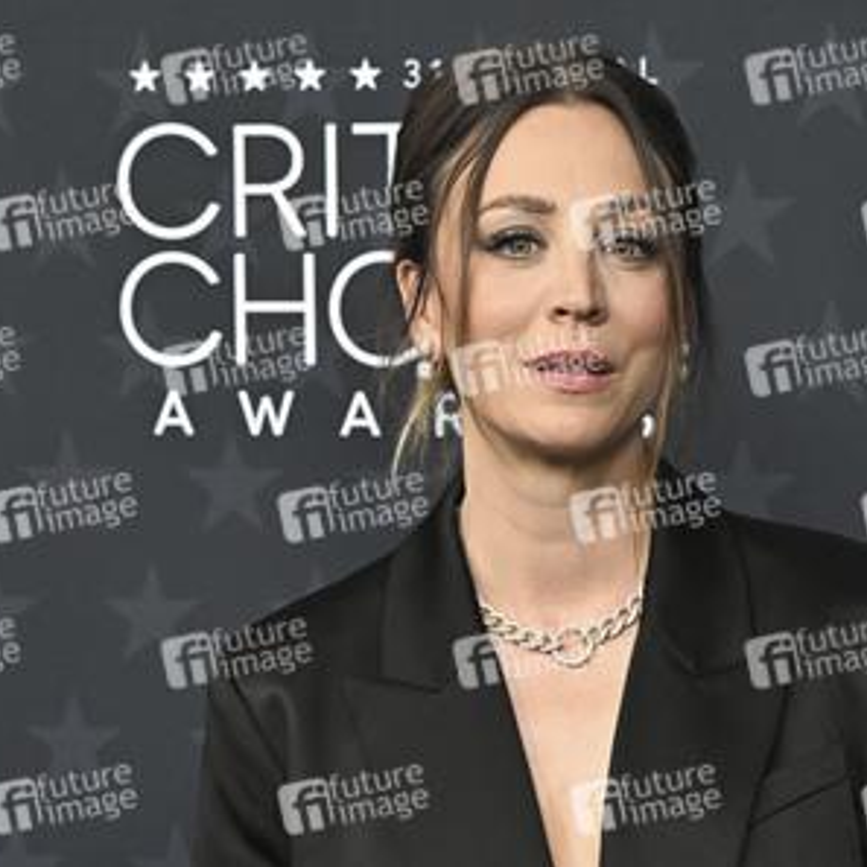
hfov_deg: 16.9
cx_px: 568
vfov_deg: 16.9
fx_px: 2919
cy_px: 435
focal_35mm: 103
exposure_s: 1/320
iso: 1250
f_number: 5.6
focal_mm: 80
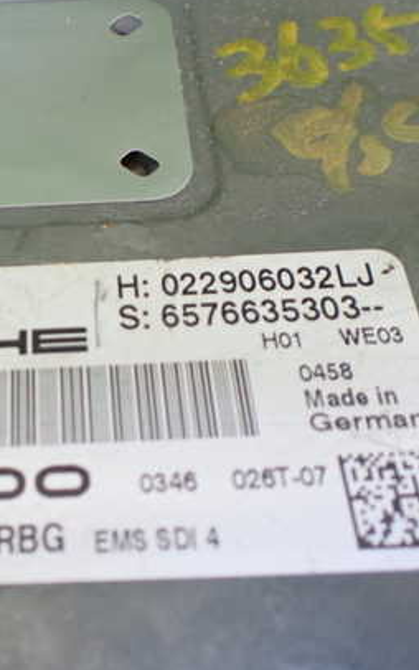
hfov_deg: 26.5
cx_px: 45
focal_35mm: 47
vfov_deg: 42.6
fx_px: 858
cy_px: 361
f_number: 2.3
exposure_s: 1/80
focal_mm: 5.4
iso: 800
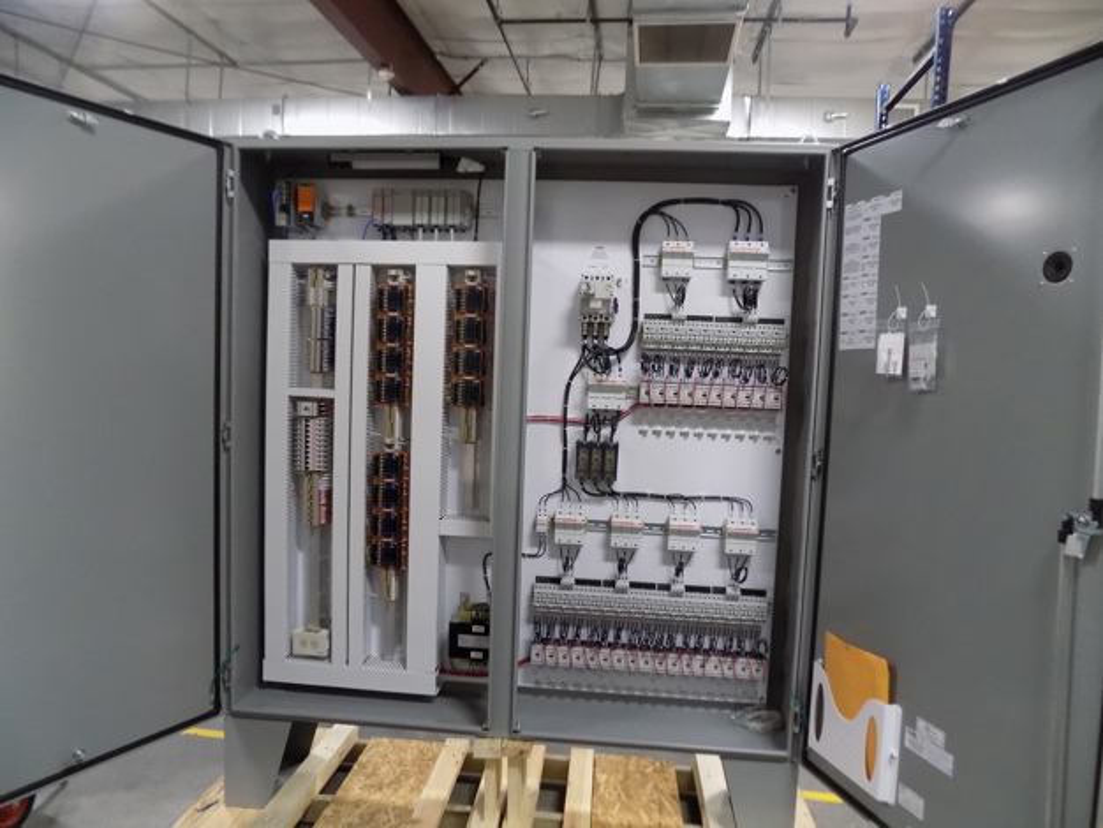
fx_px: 733
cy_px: 414
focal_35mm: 23
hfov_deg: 73.9
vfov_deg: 58.9
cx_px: 552
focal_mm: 4
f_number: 3.1
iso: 320
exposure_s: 1/30
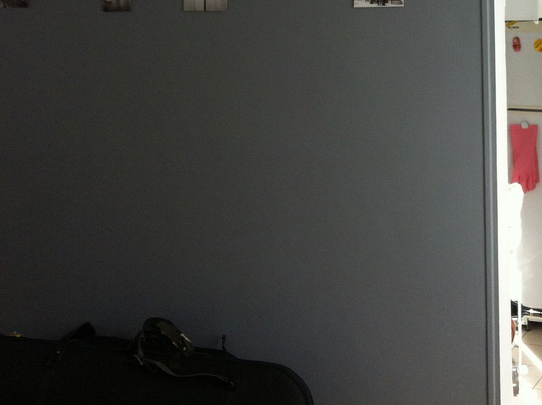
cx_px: 464
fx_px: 1001
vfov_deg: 22.4
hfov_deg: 29.3
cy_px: 52
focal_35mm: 64
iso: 125
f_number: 2.8
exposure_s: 1/120
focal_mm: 3.85
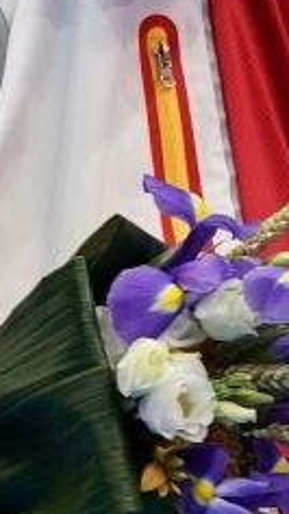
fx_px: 43427
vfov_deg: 0.7
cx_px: -228
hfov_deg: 0.4
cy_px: -256
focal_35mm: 3182
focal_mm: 400
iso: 640
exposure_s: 1/500
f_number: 2.8
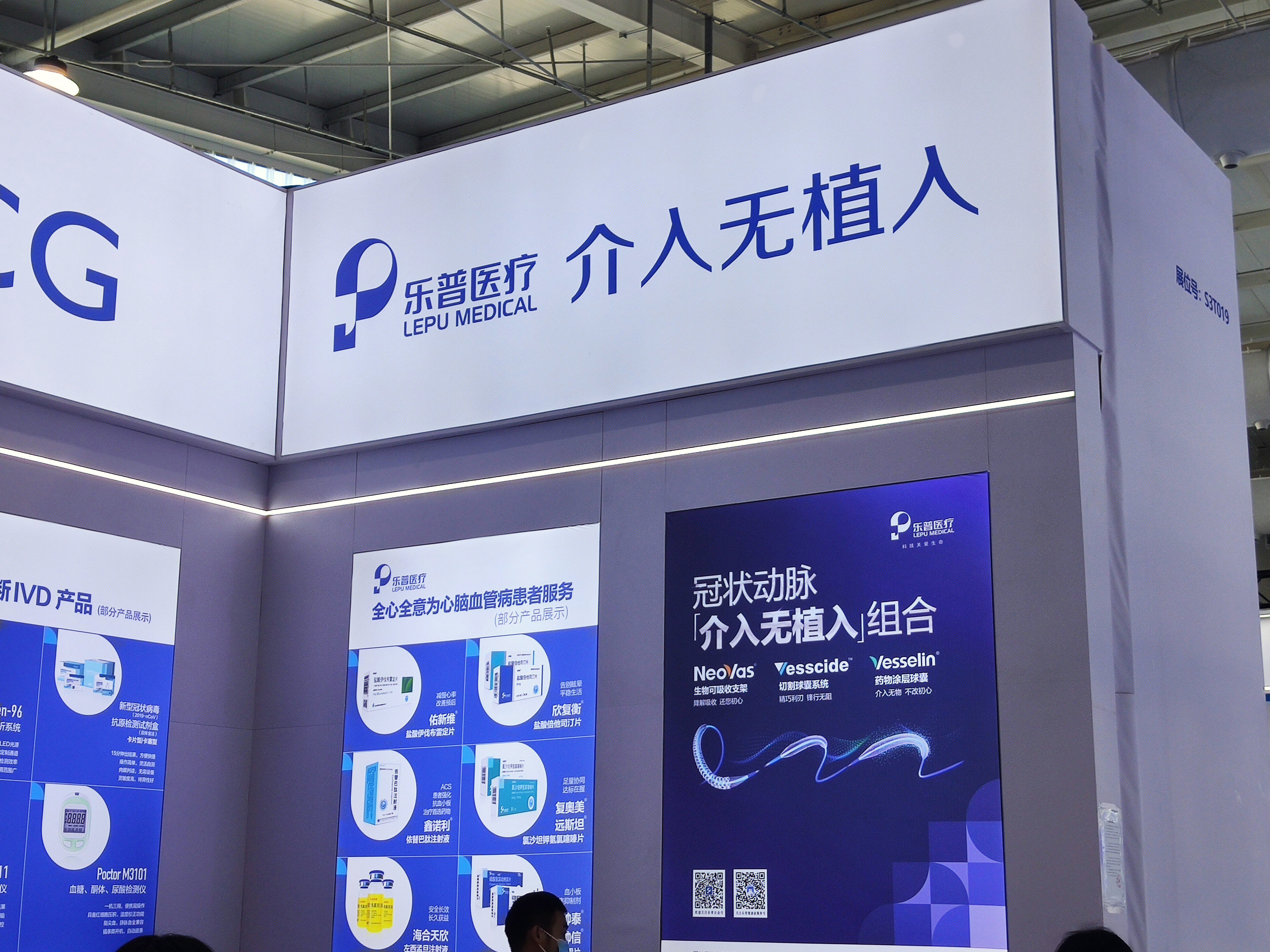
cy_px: 476
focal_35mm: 46
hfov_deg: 41.2
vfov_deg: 31.5
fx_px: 1688
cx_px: 635
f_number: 1.75
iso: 112
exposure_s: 1/283
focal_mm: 4.75
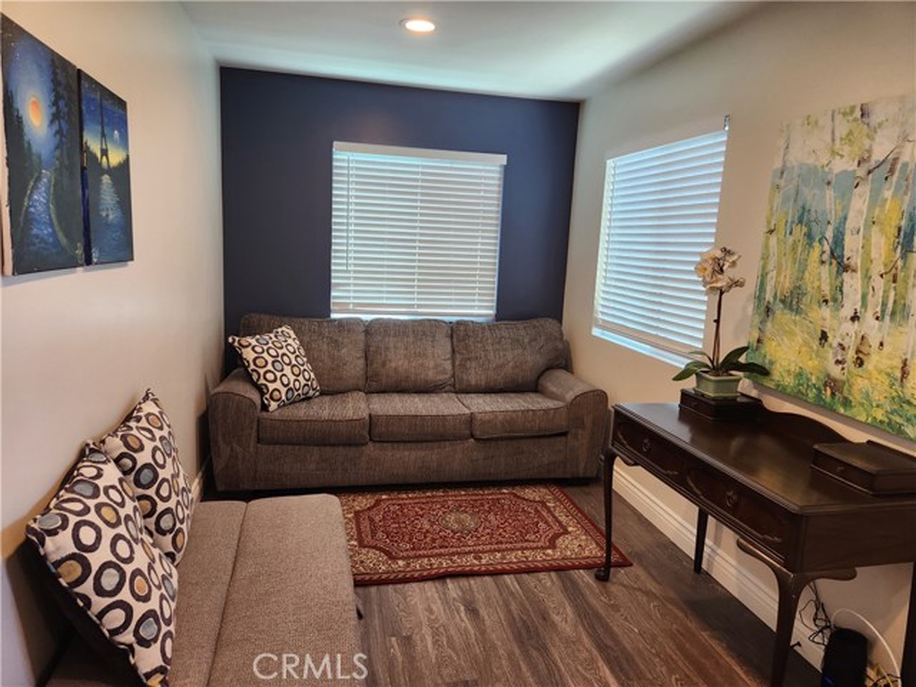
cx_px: 458
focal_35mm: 23
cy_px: 344
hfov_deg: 73.9
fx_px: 609
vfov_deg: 58.9
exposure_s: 1/120
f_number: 1.8
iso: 160
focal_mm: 5.4
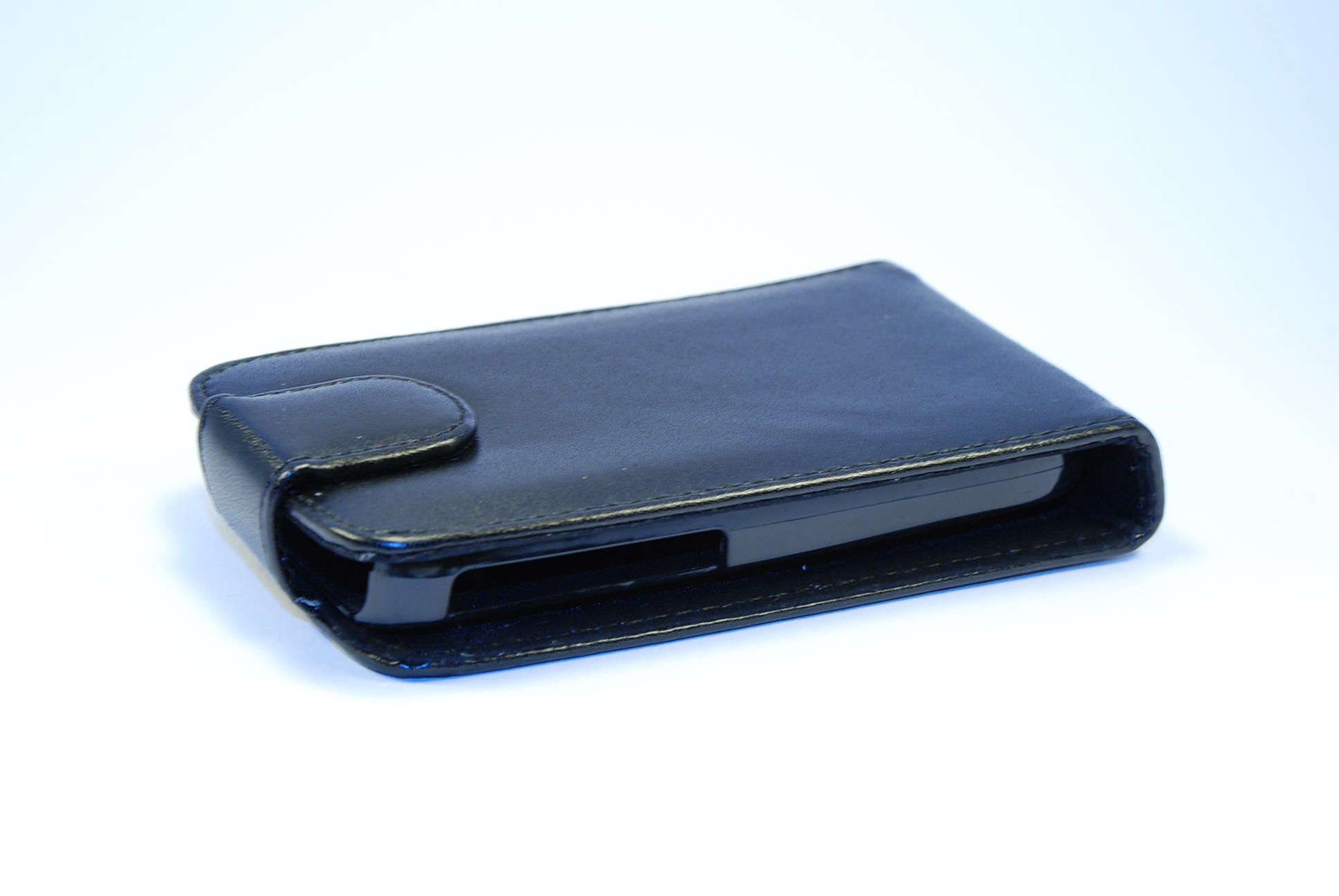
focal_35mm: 78
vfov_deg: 17.5
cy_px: 448
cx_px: 670
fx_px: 2905
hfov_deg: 26.0
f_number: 11
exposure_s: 1/30
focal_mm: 52
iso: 400
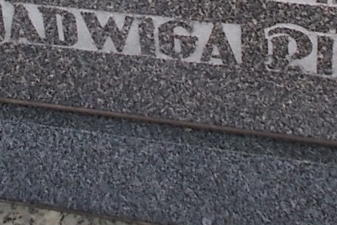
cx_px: 108
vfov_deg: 12.5
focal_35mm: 103
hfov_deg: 19.8
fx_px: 964
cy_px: -131
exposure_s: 1/200
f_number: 3.2
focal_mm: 4.6
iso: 80
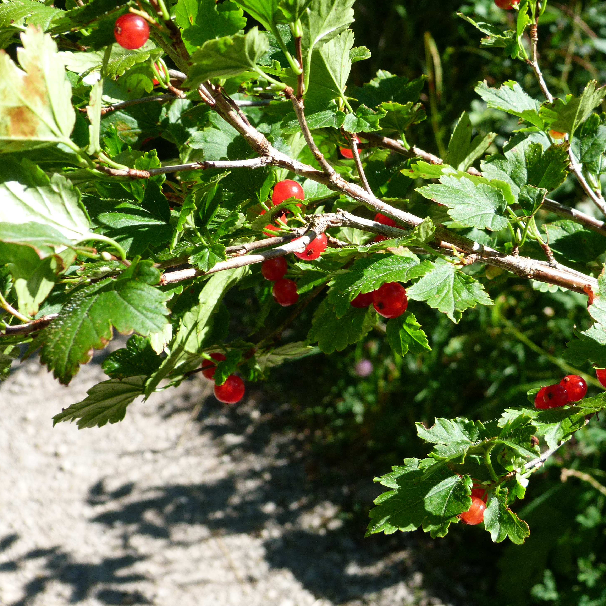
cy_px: 271
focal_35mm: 68
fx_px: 1347
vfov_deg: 25.3
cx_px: 376
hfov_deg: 25.3
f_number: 4
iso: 100
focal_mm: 9.4
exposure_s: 1/200
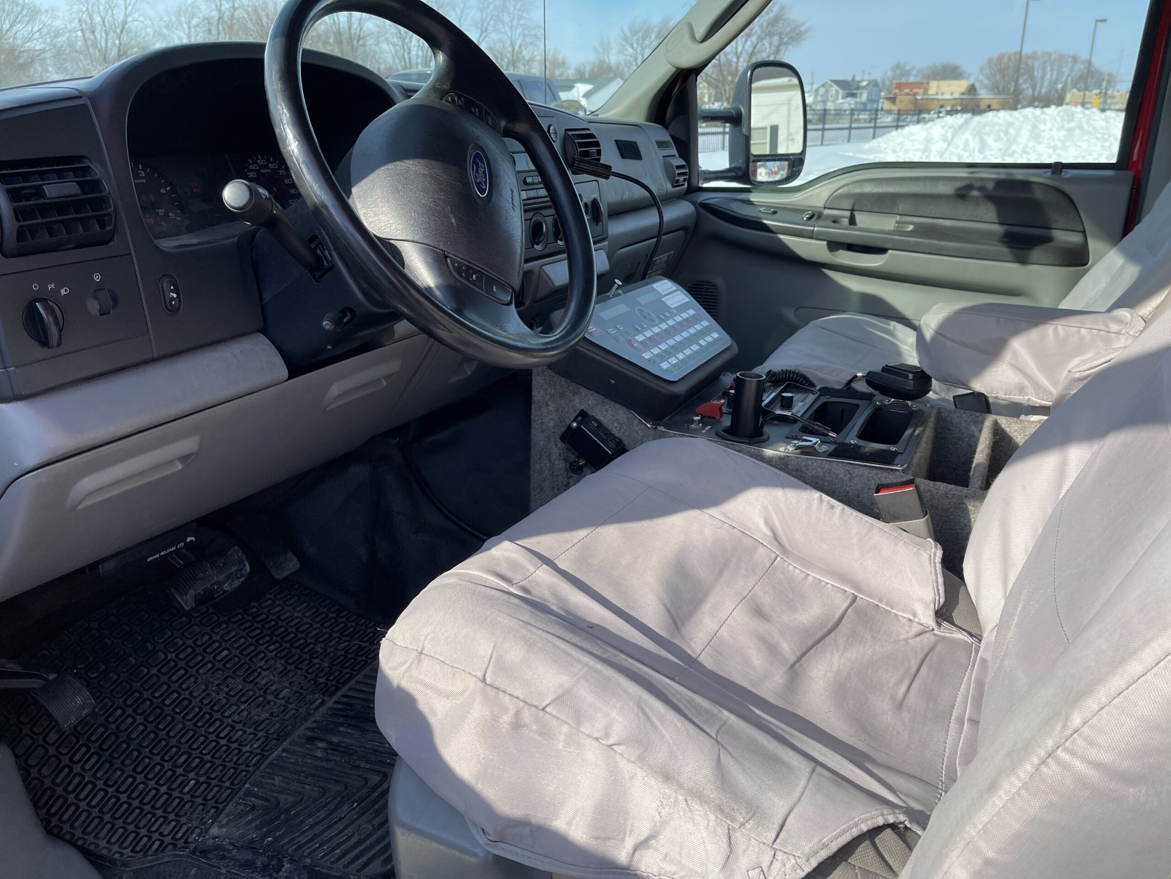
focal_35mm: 26
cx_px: 586
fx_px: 880
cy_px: 440
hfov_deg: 67.3
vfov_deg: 53.1
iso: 32
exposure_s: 1/1353
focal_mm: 5.1
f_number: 1.6
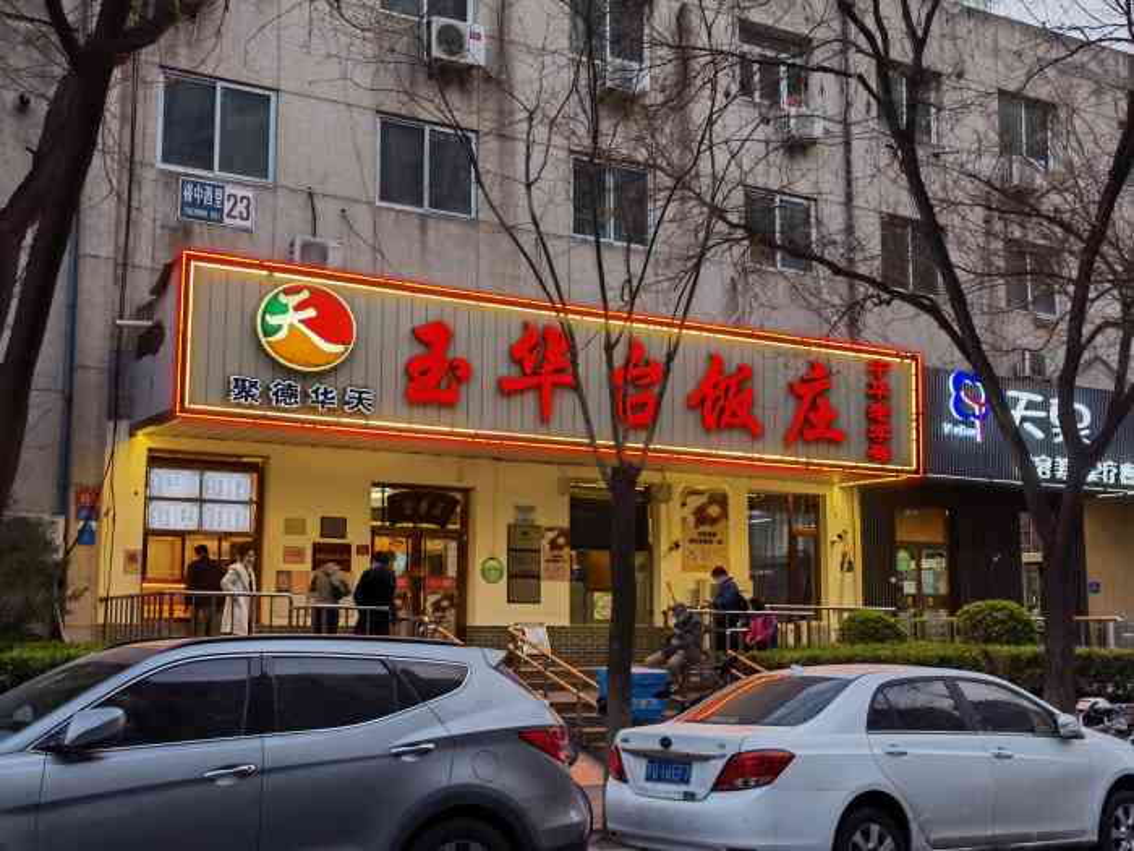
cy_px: 426
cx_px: 567
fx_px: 1572
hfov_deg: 39.7
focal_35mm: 48
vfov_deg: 30.3
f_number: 1.9
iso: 125
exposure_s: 1/100
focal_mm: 6.67
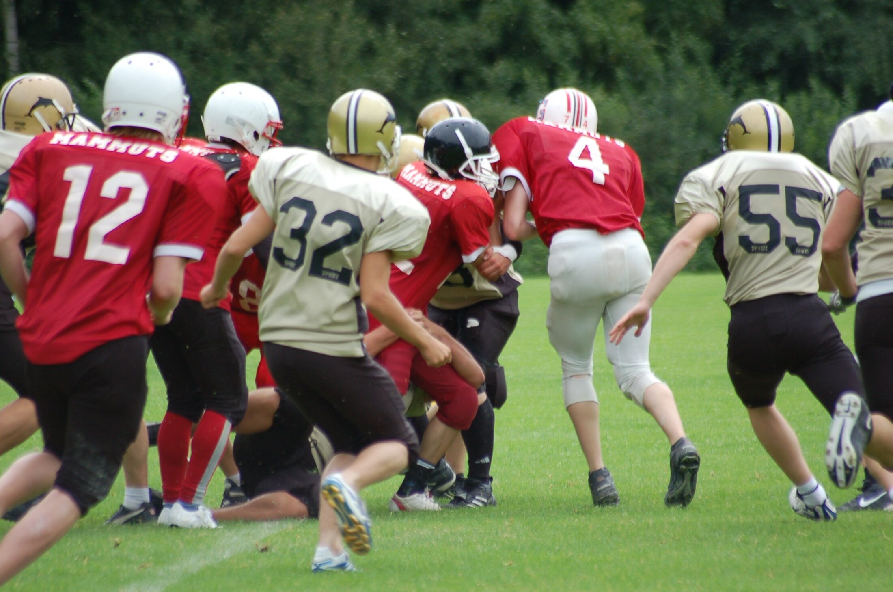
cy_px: 296
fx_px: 11141
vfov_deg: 3.0
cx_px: 446
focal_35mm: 450
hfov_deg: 4.6
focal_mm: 300
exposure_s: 1/500
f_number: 5.6
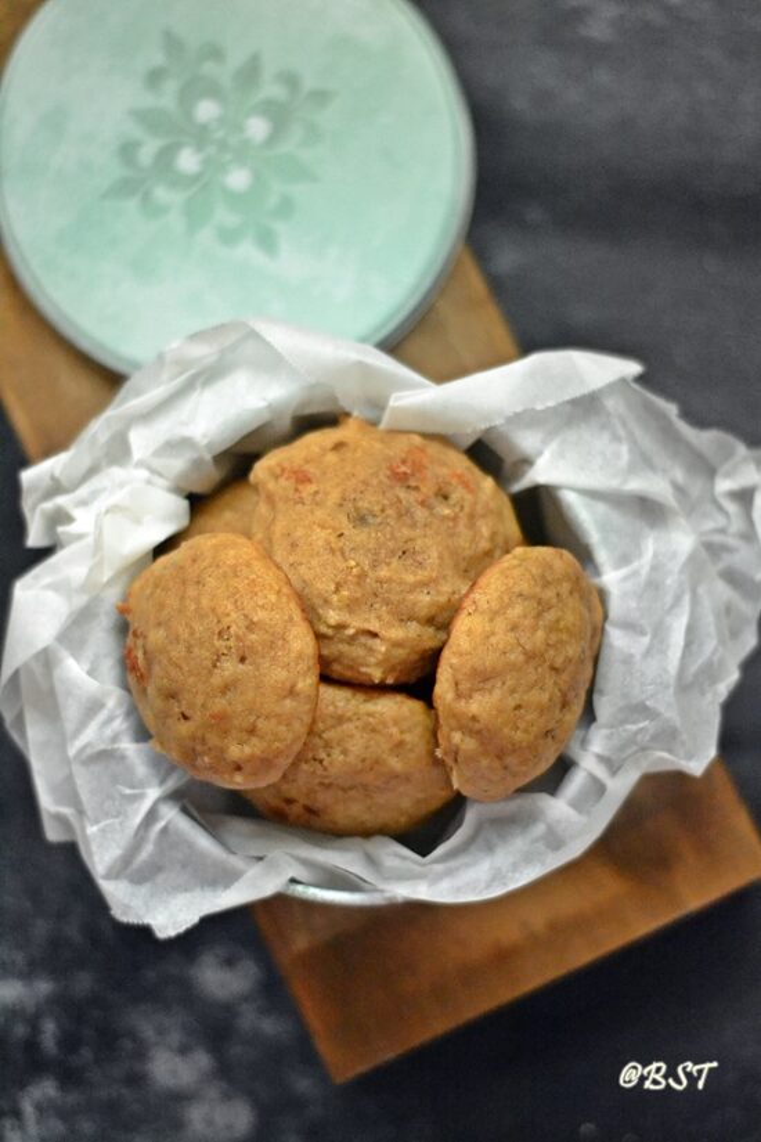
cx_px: 380
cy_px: 571
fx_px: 2378
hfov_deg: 18.2
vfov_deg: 27.0
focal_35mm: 75
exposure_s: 1/25
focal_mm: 50
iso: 3200
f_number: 1.8
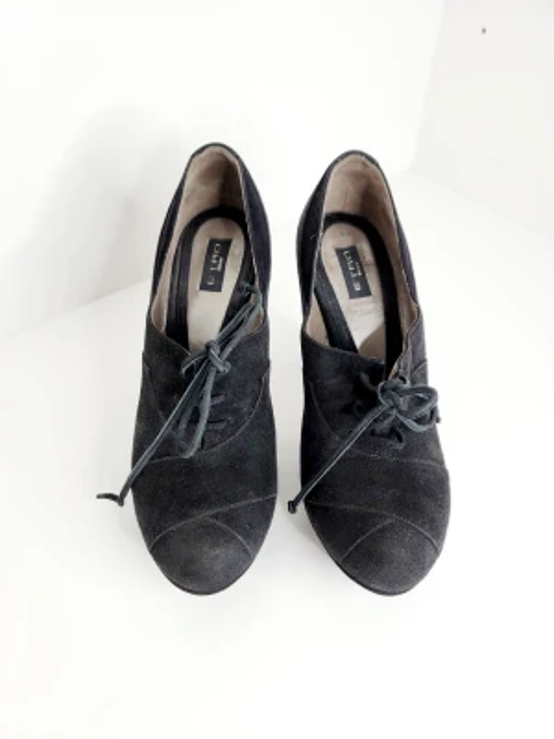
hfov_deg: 56.8
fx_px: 512
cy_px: 370
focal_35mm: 24
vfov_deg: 71.6
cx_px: 277
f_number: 1.8
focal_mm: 6.7
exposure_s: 1/120
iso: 320
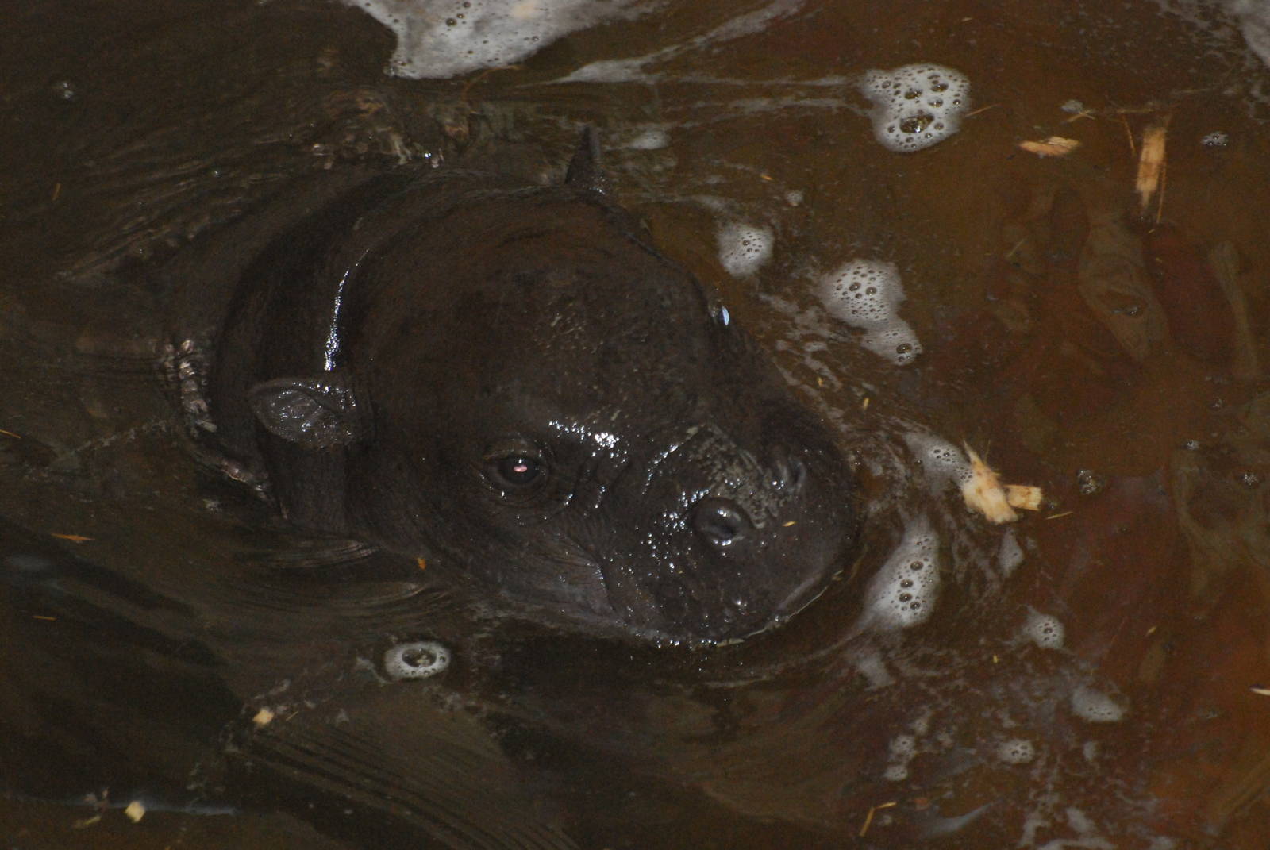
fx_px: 15894
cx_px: 635
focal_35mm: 450
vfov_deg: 3.1
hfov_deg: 4.6
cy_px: 425
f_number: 5.6
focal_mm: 300
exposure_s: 1/125
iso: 1600
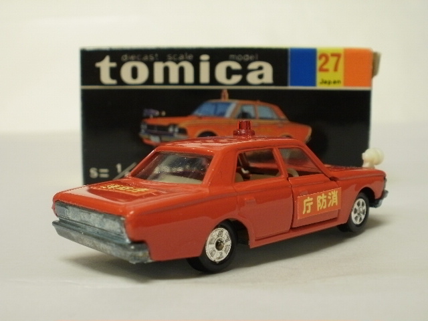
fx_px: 544
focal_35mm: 44
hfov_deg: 42.9
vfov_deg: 32.9
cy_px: 160
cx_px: 214
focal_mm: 7.7
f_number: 4
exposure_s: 1/8
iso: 125
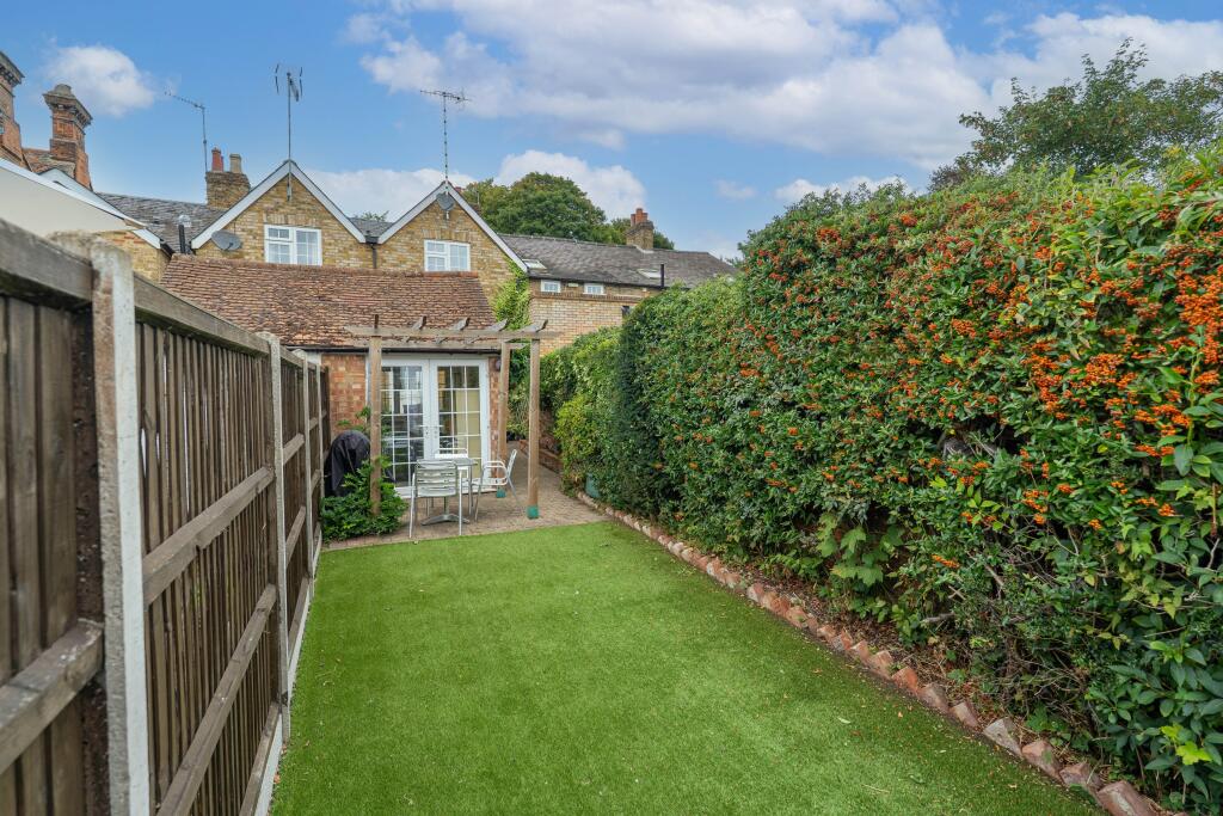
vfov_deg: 68.9
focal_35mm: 18
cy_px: 408
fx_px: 595
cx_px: 612
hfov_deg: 91.6
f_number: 4
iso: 160
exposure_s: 1/100
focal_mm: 17.5
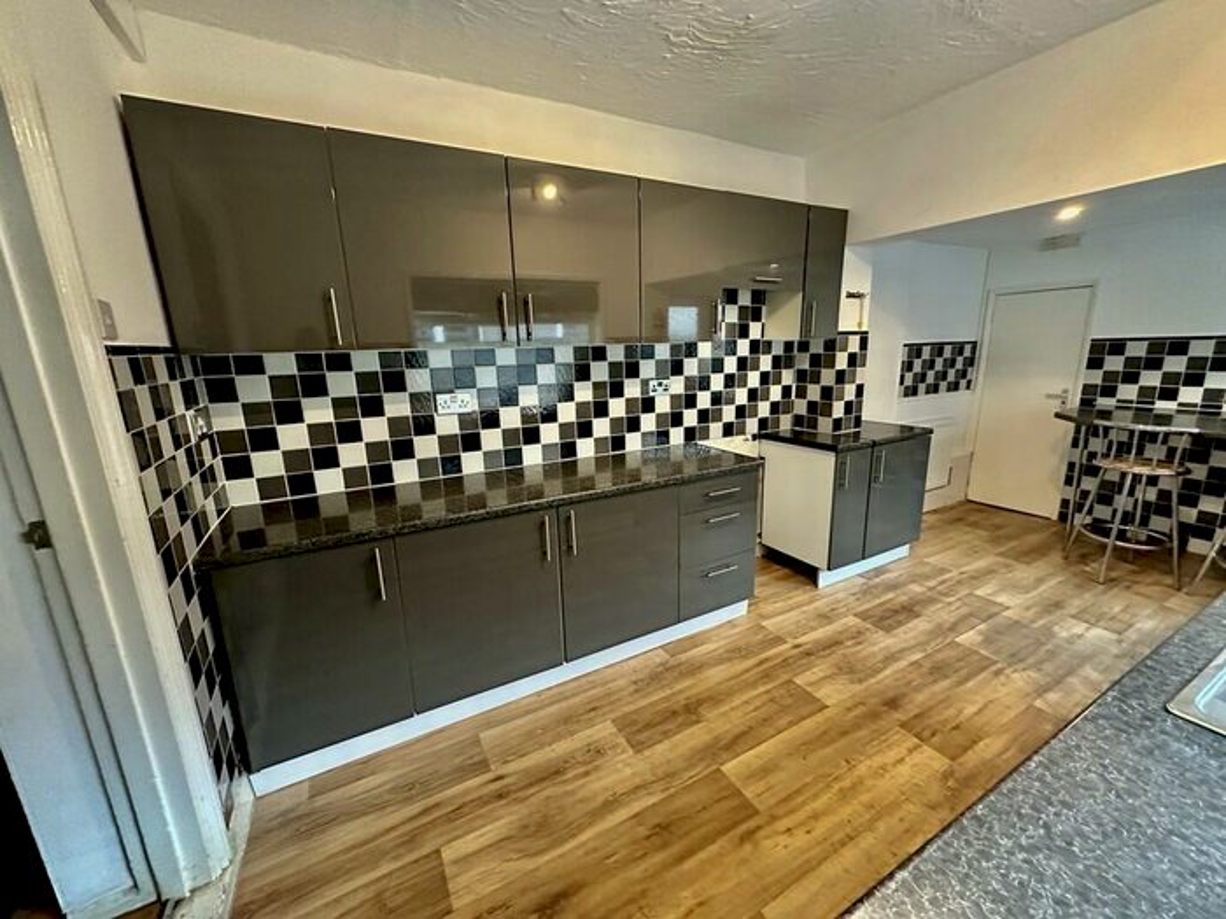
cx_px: 613
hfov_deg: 102.1
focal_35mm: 14
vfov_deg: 85.7
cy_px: 460
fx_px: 496
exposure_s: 1/60
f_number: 2.2
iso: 800
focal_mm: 2.22
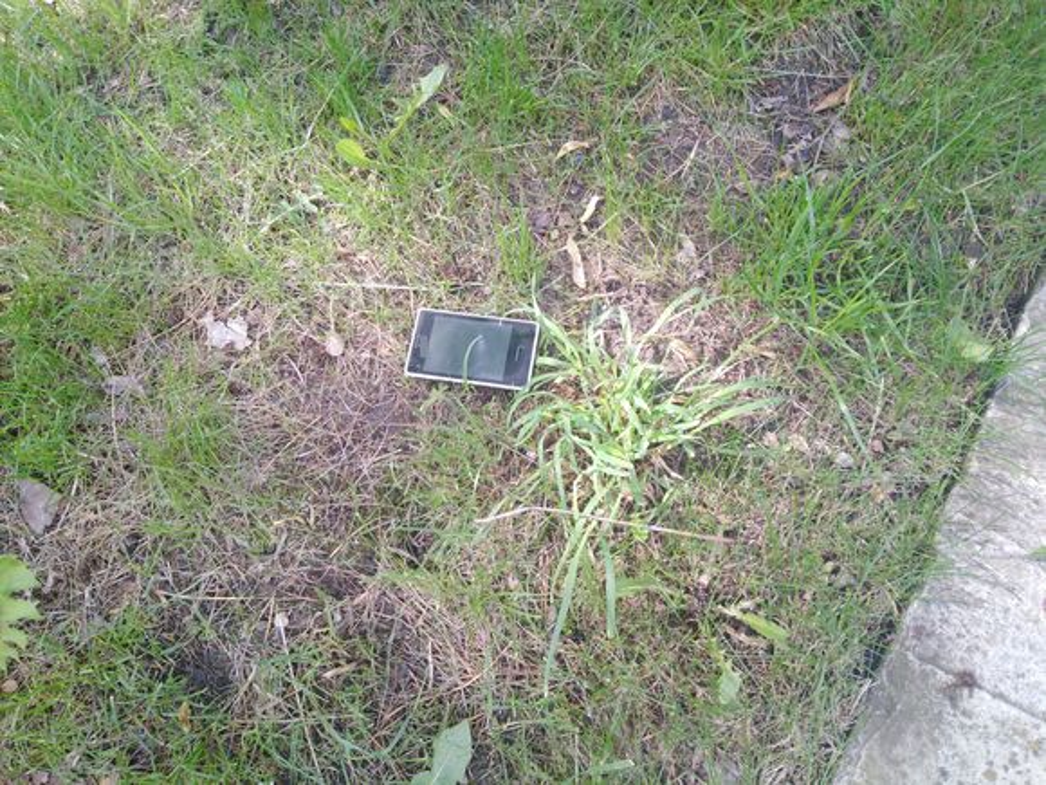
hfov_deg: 69.4
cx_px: 523
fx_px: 755
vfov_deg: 54.9
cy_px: 392
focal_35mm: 25
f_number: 2.2
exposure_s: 1/100
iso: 153
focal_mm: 3.37
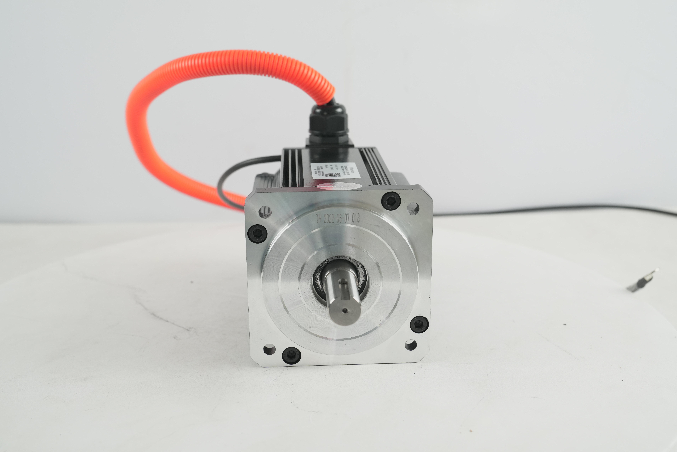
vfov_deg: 31.2
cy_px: 226
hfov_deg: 45.4
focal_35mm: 43
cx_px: 338
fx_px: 809
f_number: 5.6
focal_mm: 43
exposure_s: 1/50
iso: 500
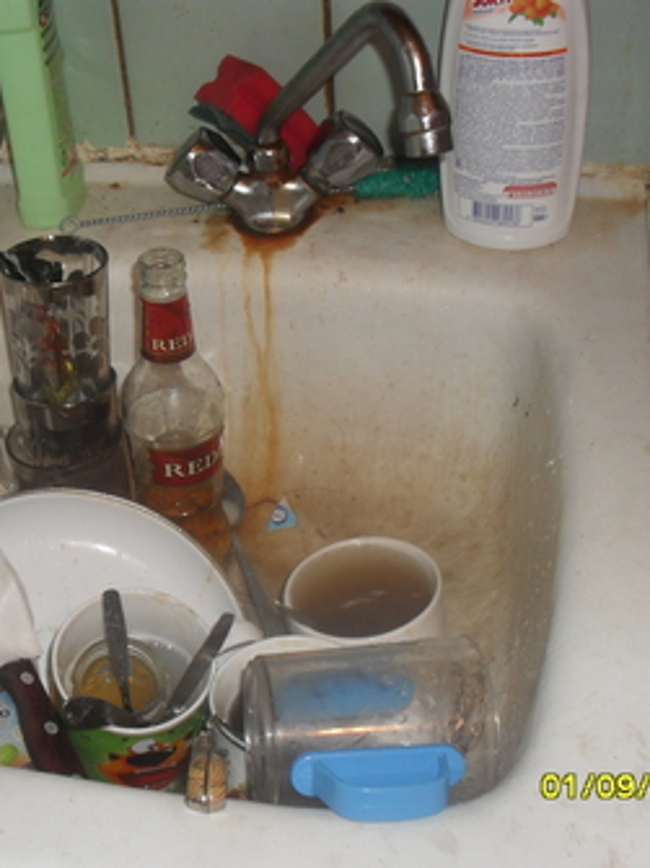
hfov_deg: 30.5
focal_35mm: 47
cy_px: 433
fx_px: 1177
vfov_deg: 40.4
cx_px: 192
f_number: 3.2
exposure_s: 1/45
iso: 200
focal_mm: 6.3
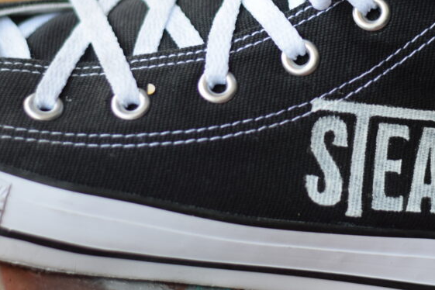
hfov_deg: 14.9
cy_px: 28
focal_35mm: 137
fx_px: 1655
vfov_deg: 10.0
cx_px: 321
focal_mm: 50
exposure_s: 1/100
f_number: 1.8
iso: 200
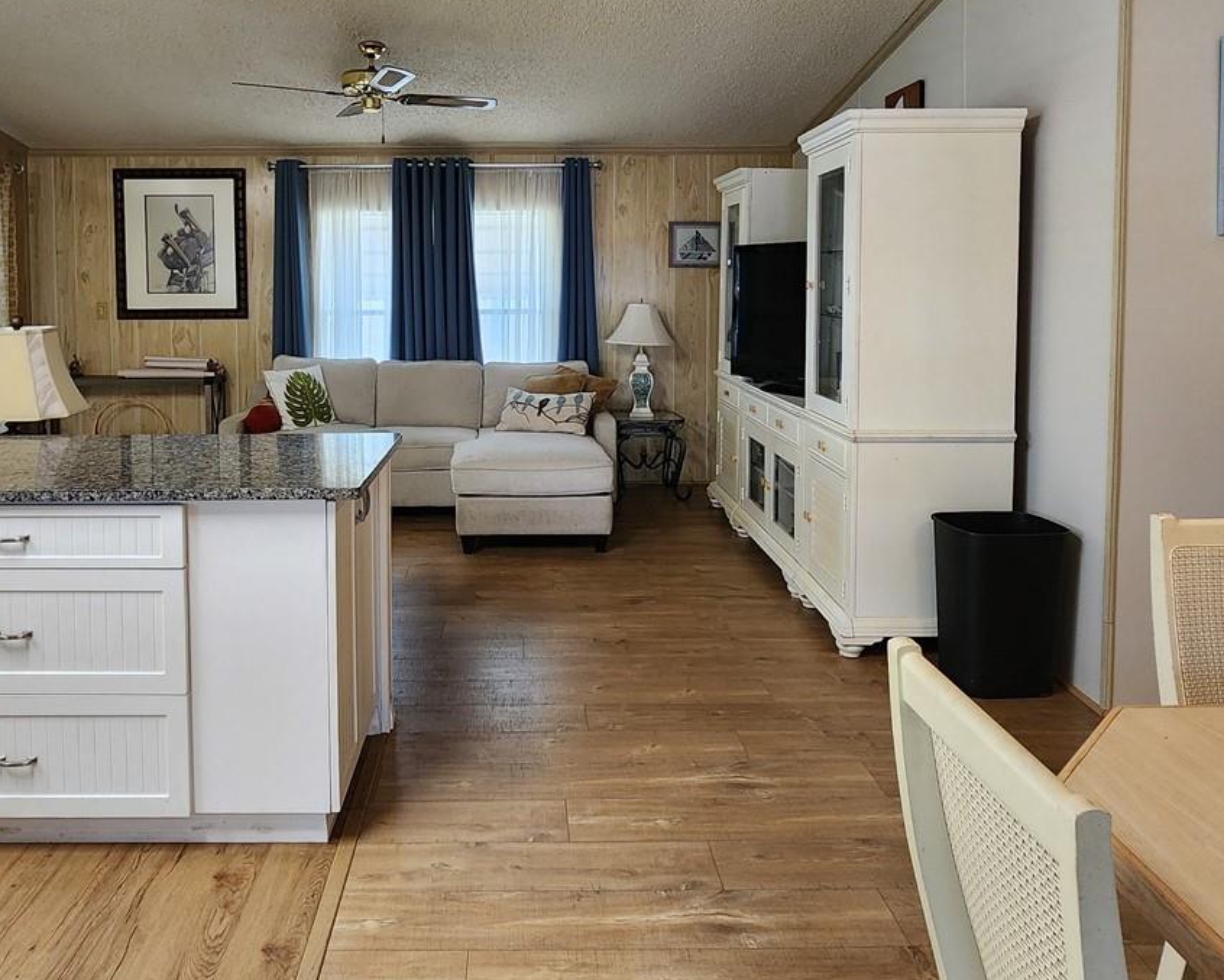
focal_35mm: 24
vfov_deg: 57.5
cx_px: 519
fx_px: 870
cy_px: 326
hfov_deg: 69.9
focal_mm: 2.2
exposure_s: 1/60
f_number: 2.2
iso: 200
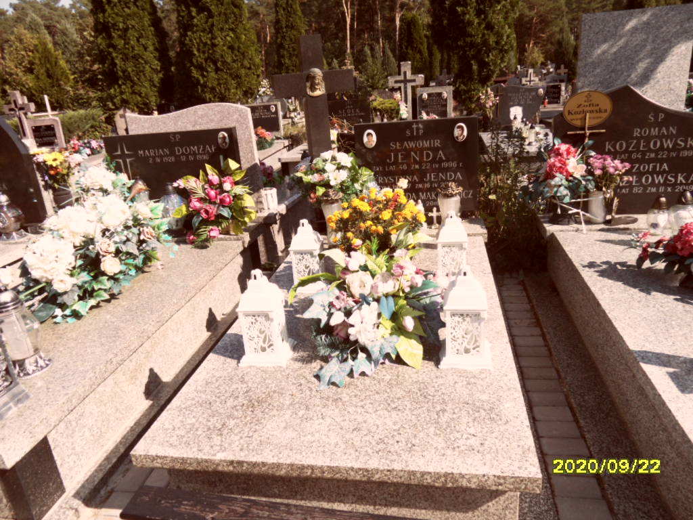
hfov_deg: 71.6
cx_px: 346
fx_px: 480
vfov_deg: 56.8
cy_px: 260
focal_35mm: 24
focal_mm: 3.9
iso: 80
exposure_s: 1/750
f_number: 3.2
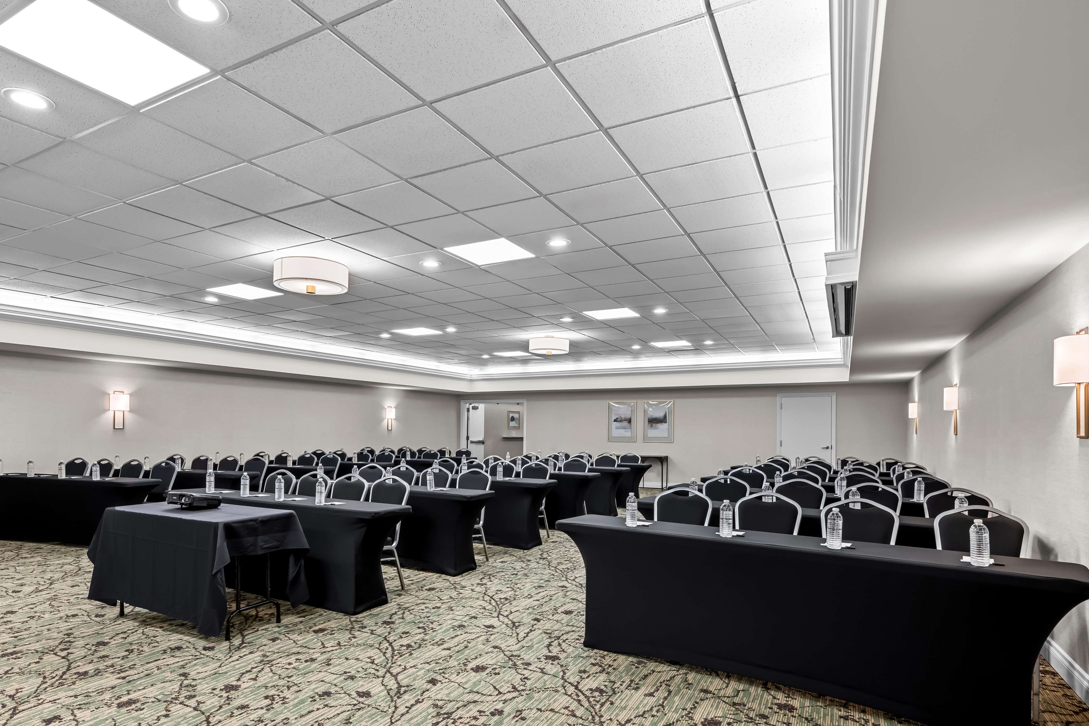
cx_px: 544
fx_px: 499
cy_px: 363
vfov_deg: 72.1
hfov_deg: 95.0
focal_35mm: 16
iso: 800
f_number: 8
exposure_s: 1/3
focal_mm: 16.5
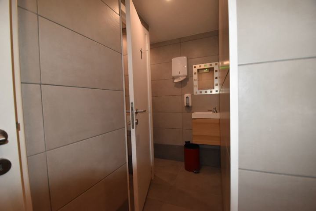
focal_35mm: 15
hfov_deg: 100.4
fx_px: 132
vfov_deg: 77.4
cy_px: 106
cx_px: 158
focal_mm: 10
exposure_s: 1/60
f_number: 3.5
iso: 1400
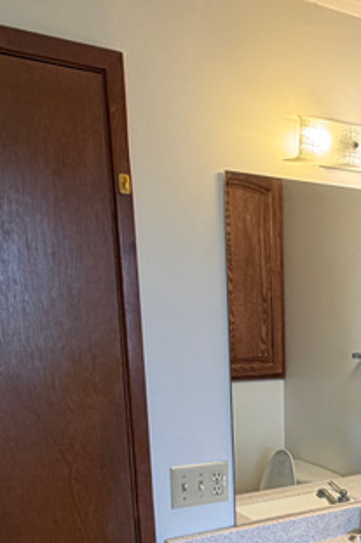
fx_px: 723
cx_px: 405
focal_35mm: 48
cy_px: 506
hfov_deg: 25.8
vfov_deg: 37.9
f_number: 2.2
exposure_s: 1/120
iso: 160
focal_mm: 2.22
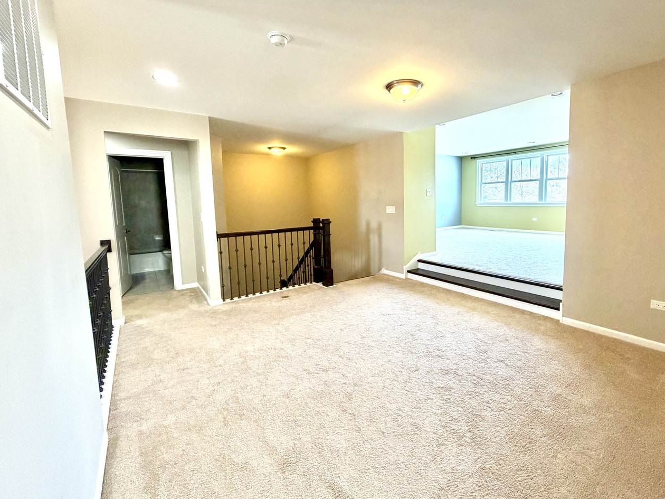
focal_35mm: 16
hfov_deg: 94.2
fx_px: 307
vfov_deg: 77.9
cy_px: 228
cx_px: 365
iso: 320
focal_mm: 2.22
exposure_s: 1/120
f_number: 2.2
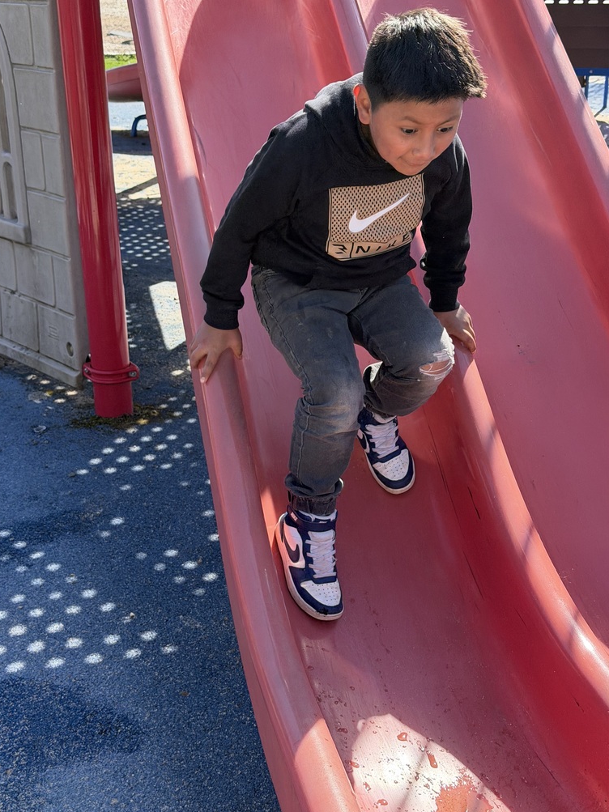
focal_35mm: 49
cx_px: 299
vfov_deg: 38.9
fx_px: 1150
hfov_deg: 29.7
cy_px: 413
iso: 100
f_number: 1.78
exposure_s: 1/1307
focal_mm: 6.76
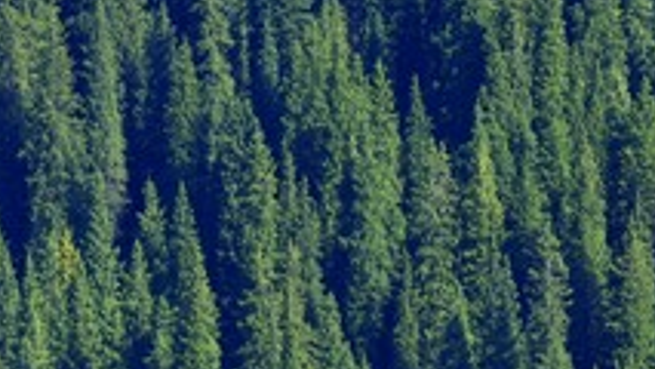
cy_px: 613
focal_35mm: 1177
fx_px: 20450
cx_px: 98
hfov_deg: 1.8
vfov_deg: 1.0
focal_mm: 200
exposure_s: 1/500
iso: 200
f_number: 8
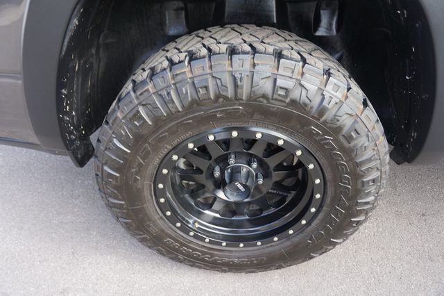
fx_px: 296
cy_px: 148
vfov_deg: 53.1
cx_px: 222
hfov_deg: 73.8
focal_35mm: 24
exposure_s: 1/60
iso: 125
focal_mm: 16
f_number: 4
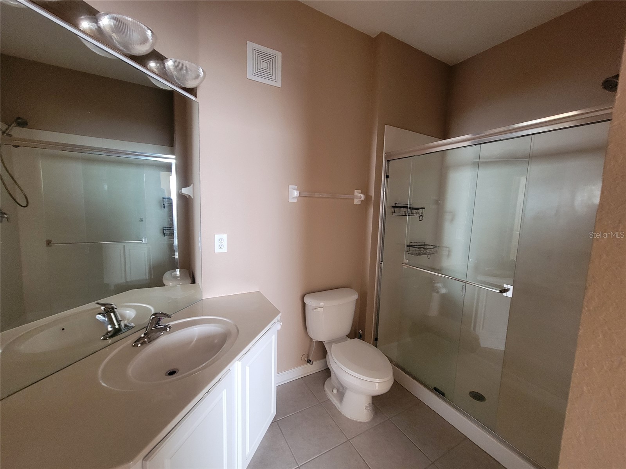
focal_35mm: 13
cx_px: 313
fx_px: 235
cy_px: 234
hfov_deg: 106.2
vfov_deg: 89.9
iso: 400
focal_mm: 2.2
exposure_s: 1/30
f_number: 2.2
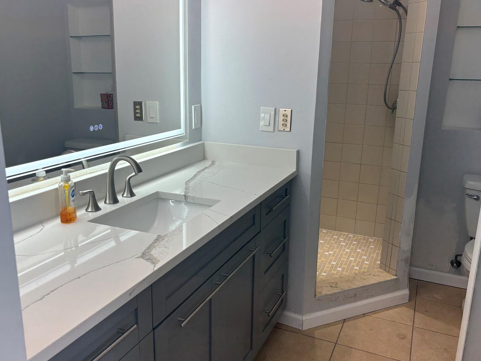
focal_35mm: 32
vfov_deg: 44.2
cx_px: 225
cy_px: 183
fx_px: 445
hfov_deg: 56.8
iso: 40
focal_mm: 5.96
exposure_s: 1/120
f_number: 1.6
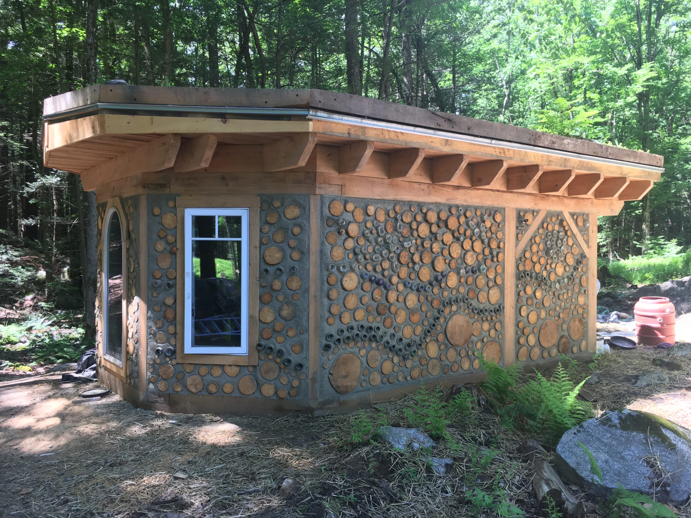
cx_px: 346
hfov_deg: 61.7
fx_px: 579
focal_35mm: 29
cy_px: 259
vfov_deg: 48.2
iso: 32
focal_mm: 4.15
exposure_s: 1/60
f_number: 2.2
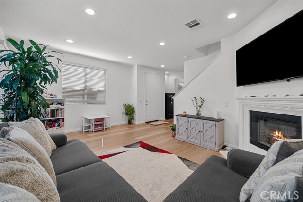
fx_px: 118
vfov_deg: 81.2
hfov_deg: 104.2
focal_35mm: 14
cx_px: 152
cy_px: 101
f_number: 9
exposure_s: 1/20
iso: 640
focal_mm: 14
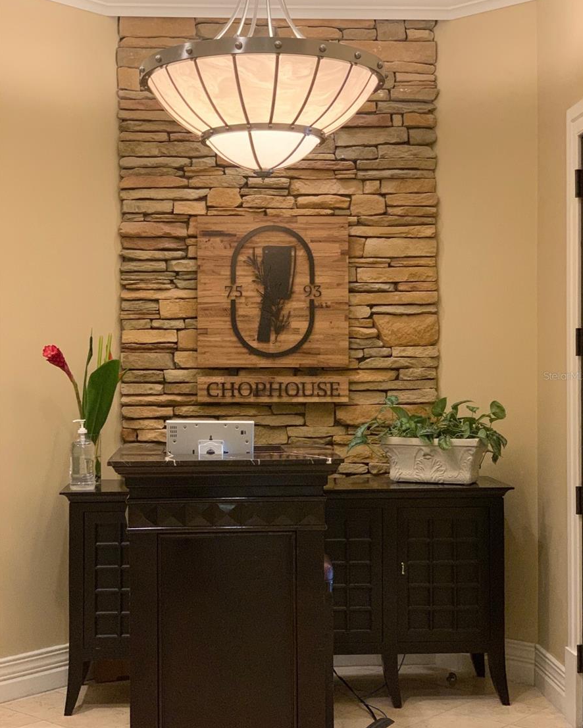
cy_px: 376
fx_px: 1186
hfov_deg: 27.6
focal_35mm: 55
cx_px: 294
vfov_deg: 34.1
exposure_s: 1/40
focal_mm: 6
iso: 400
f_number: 2.4
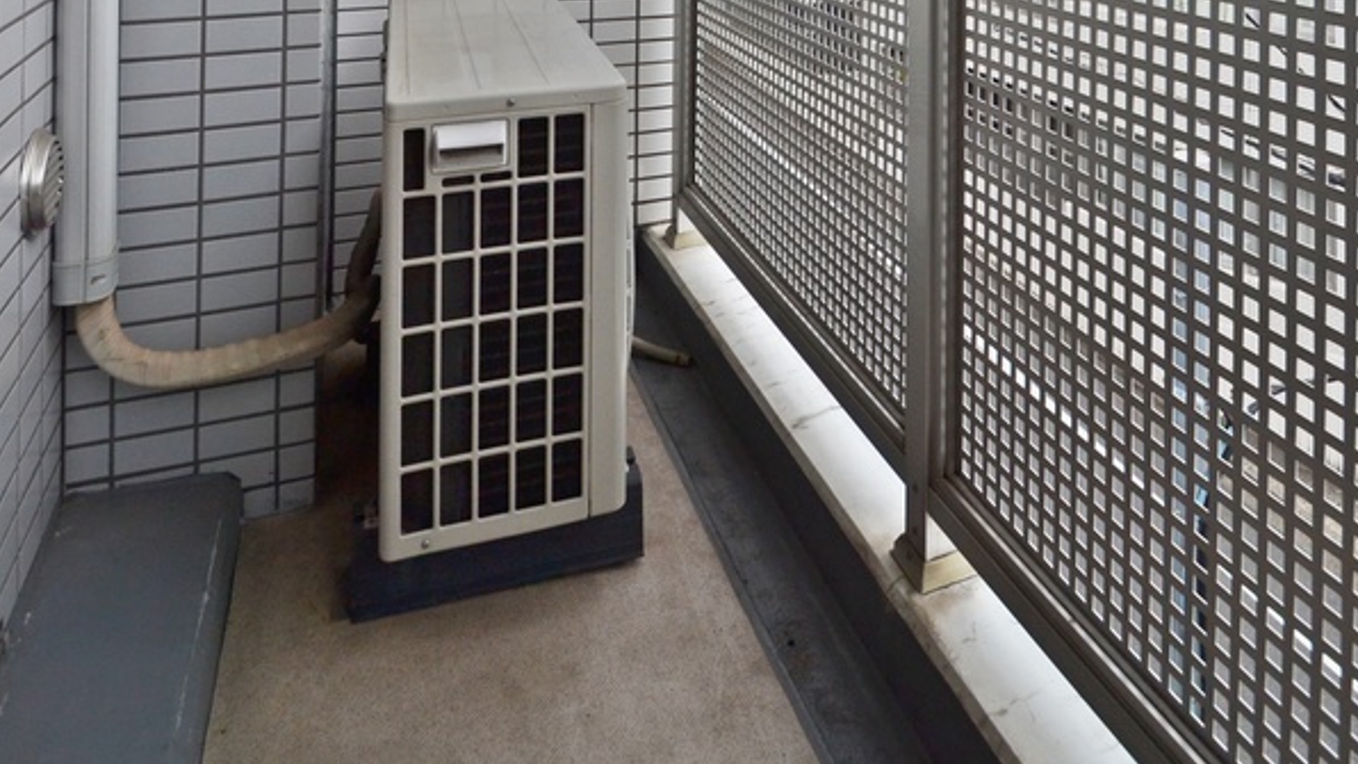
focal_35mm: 27
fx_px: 972
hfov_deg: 69.6
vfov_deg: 32.1
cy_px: -239
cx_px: 767
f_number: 7.1
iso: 100
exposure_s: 1/200
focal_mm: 10
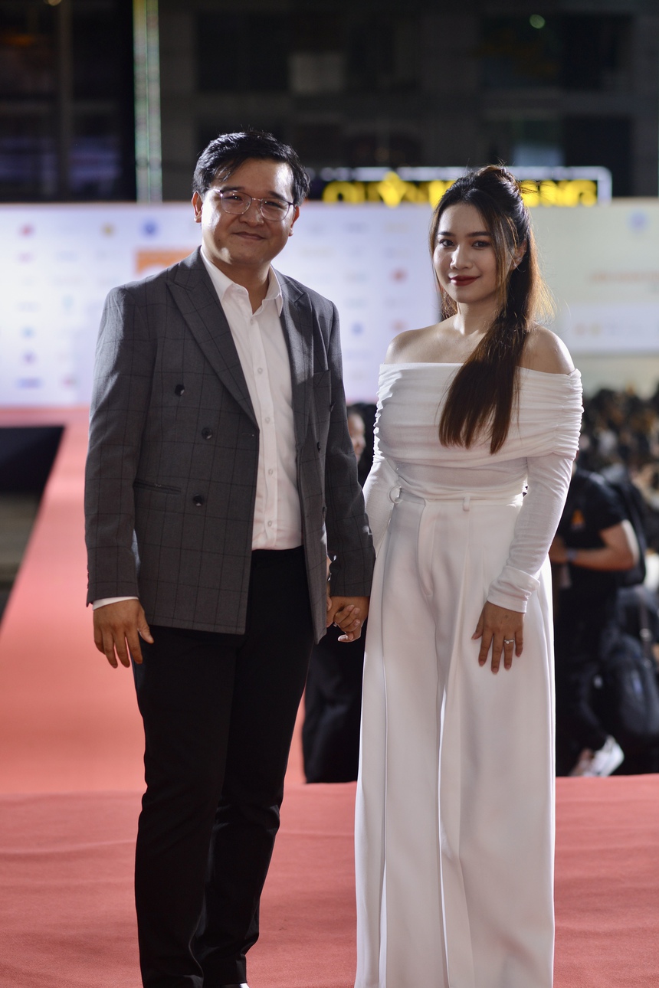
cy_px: 494
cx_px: 330
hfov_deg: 16.1
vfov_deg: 23.9
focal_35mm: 85
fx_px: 2334
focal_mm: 85
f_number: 2.8
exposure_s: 1/250
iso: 640
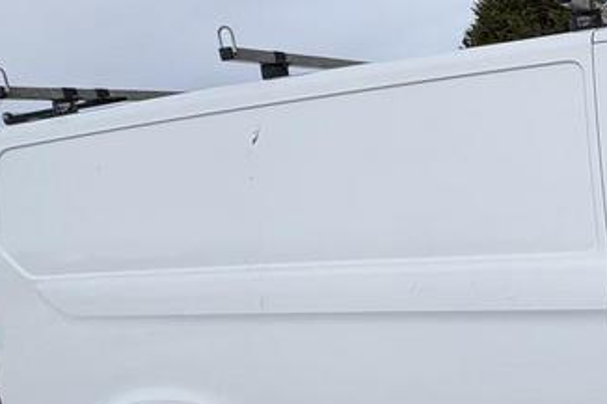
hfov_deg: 37.3
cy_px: 236
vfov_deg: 33.3
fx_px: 674
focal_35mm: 40
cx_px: 721
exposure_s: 1/1078
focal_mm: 2.22
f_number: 2.2
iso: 50
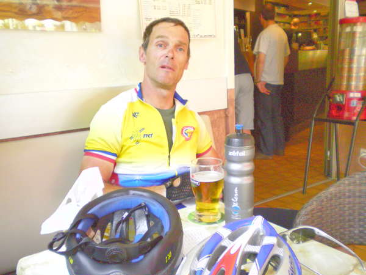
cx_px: 183
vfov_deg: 40.7
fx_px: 370
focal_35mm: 35
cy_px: 138
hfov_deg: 52.6
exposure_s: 1/118
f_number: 3.1
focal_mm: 6.3
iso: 384
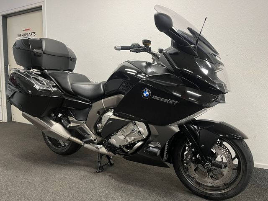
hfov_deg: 67.3
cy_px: 100
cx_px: 134
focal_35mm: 26
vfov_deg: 53.1
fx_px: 201
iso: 125
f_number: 1.6
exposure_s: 1/50
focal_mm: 5.1
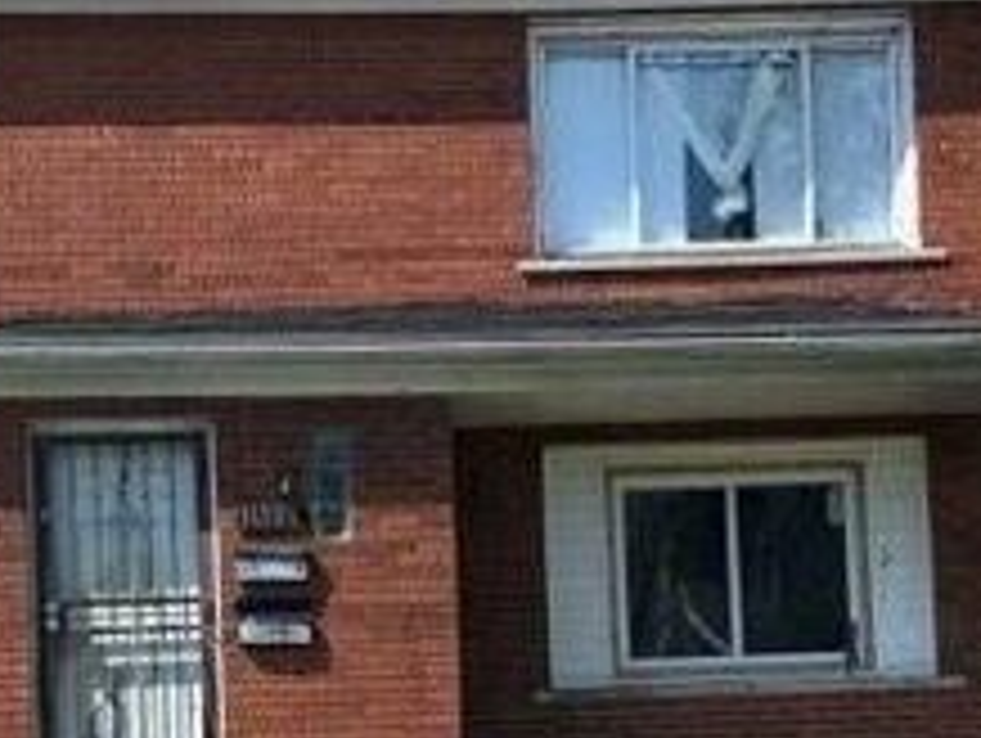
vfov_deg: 26.6
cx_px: 554
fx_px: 1560
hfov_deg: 34.9
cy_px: 405
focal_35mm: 55
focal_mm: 6.86
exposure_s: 1/13699
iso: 50
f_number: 1.78
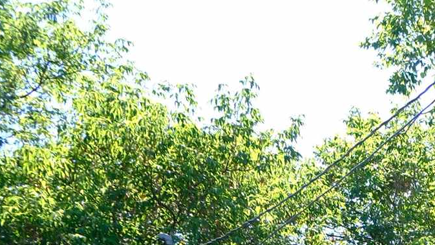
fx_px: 1268
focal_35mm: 110
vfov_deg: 9.7
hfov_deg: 17.4
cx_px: 663
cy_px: 601
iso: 160
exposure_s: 1/320
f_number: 4
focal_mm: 15
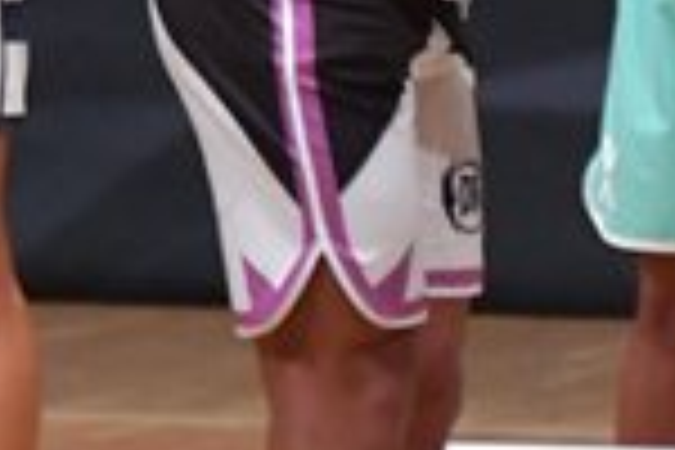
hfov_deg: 1.4
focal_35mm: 1472
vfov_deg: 0.9
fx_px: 27598
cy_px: -76
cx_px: 1267
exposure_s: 1/400
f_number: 5.6
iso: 6400
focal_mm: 190
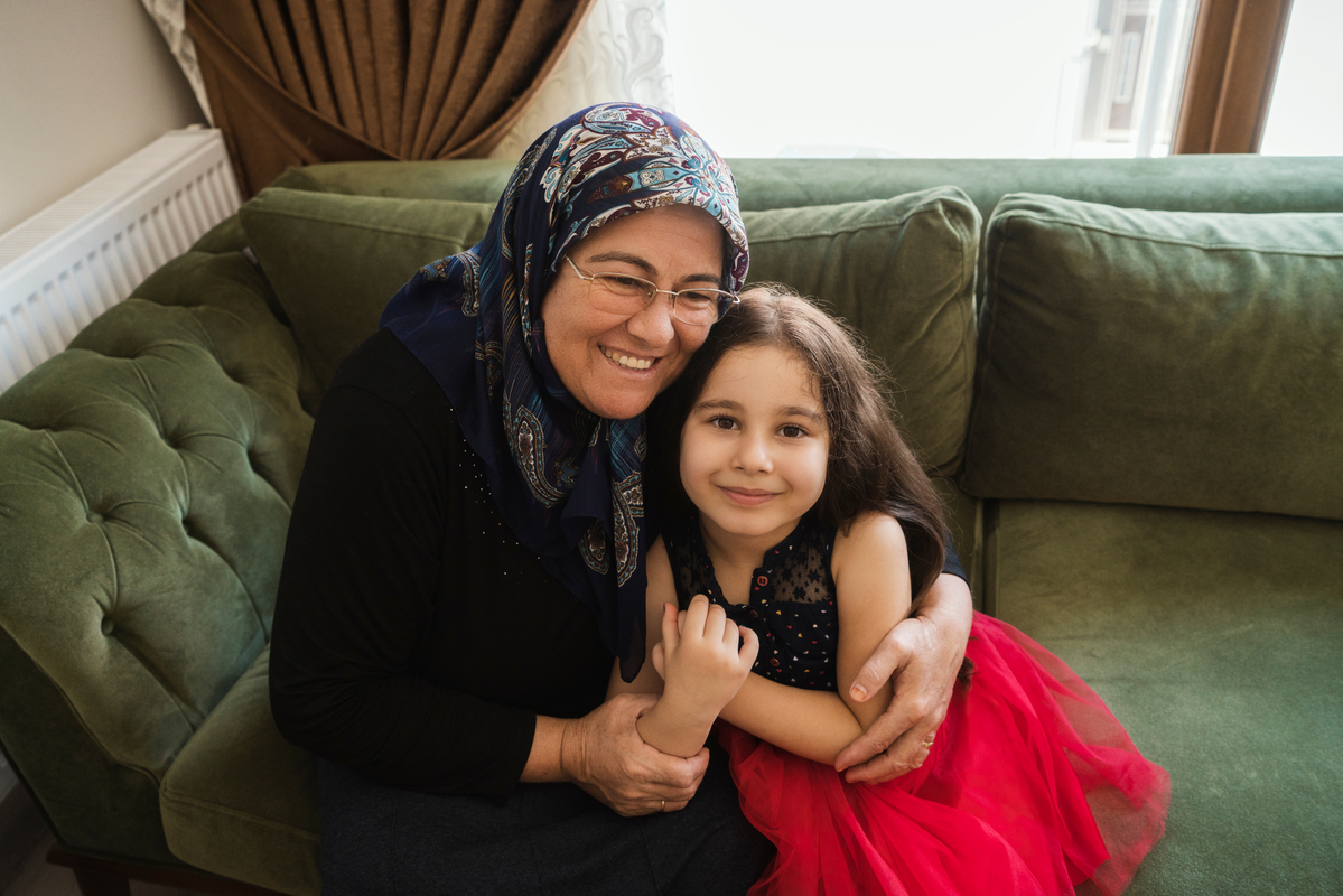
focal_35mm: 29
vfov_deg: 45.0
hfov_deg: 63.6
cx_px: 672
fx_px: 1082
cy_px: 448
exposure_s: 1/200
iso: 1250
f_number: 4.5
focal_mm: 29
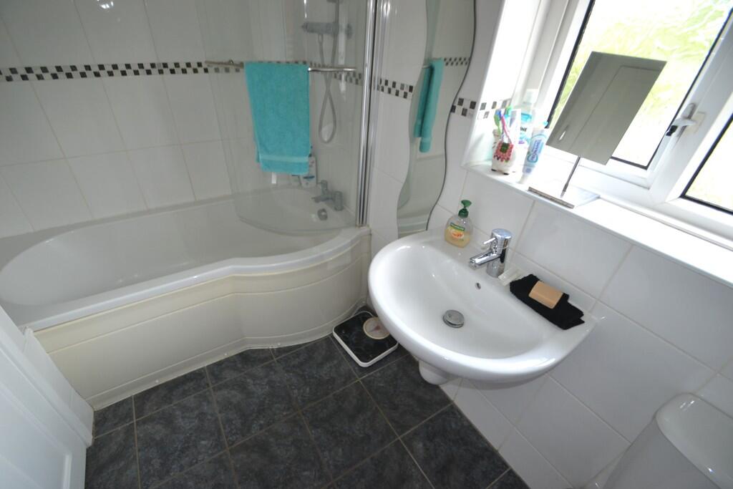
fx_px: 305
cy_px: 244
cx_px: 366
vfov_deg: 77.3
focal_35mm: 15
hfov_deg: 100.4
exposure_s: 1/60
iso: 400
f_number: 3.5
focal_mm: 10
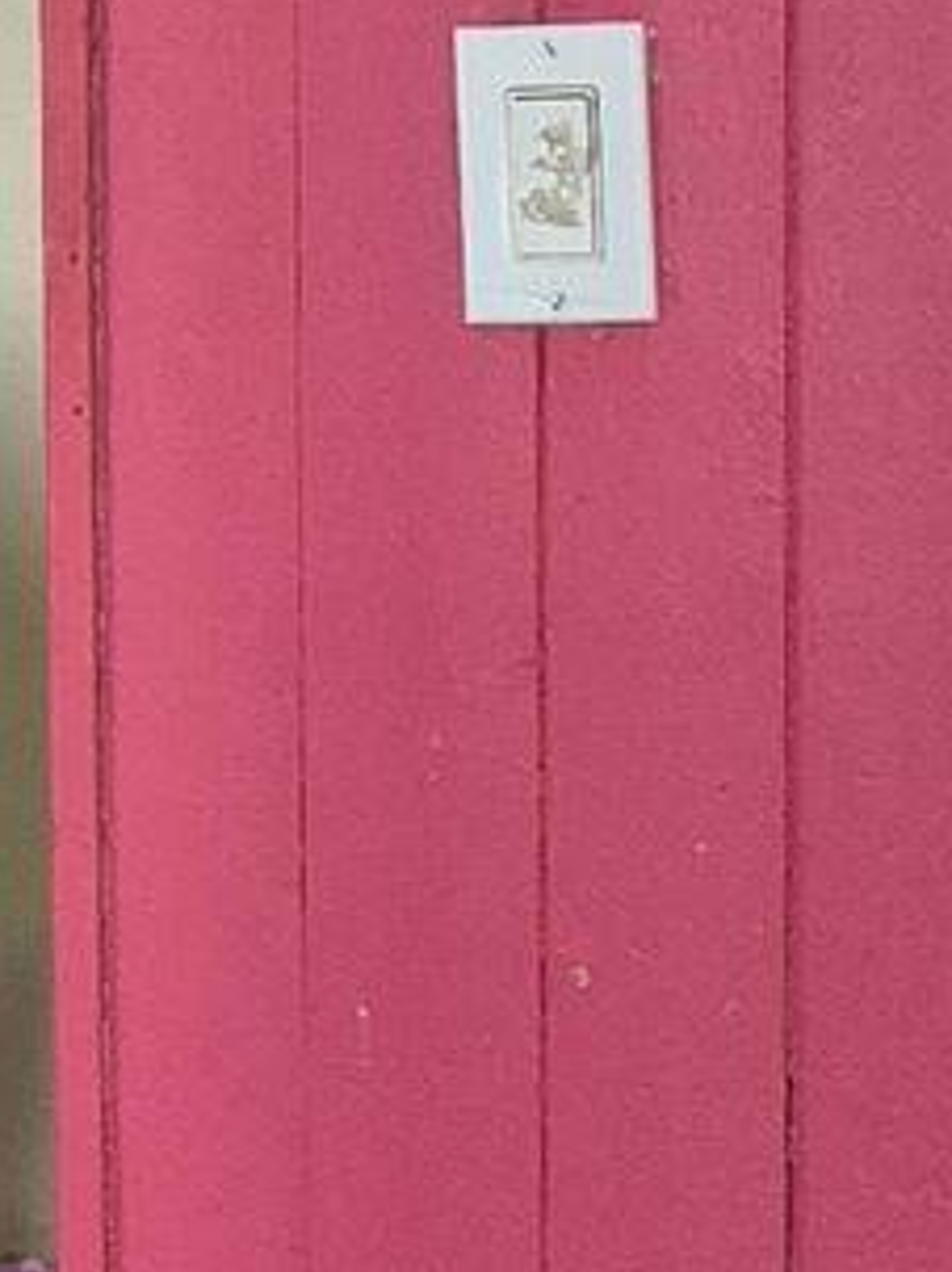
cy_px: -92
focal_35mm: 175
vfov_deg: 11.2
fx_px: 6422
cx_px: -885
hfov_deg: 8.1
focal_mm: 5.4
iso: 800
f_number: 1.8
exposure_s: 1/120
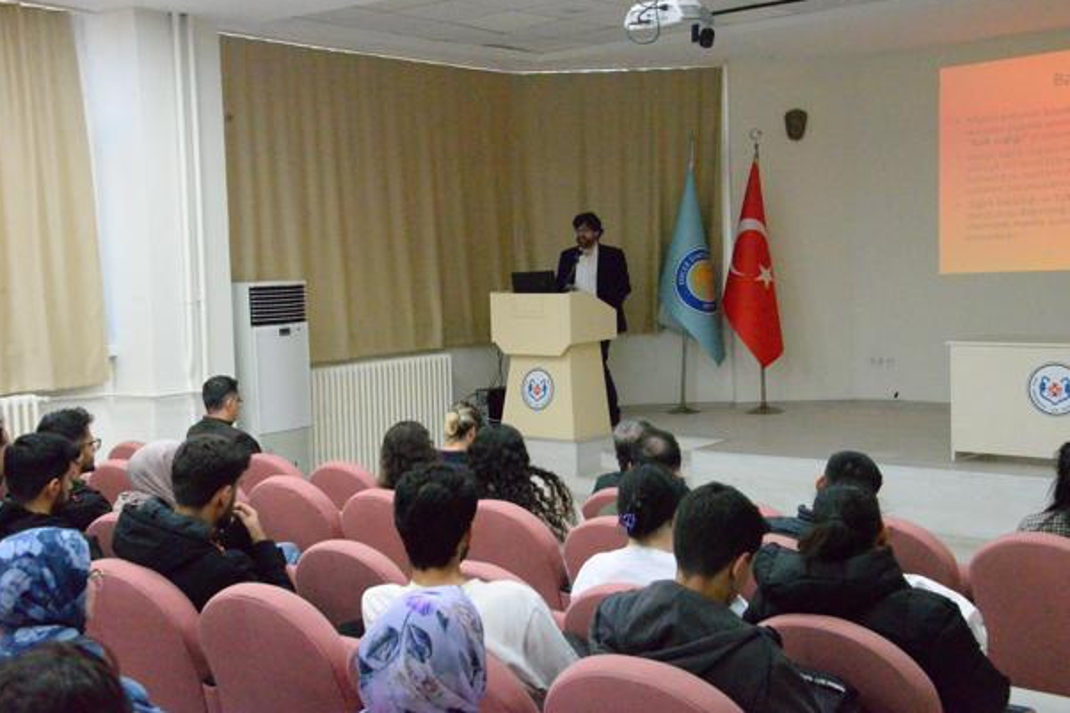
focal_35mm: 49
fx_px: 1456
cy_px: 352
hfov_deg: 40.4
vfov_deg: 27.5
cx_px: 535
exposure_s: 1/400
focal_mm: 48
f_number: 10
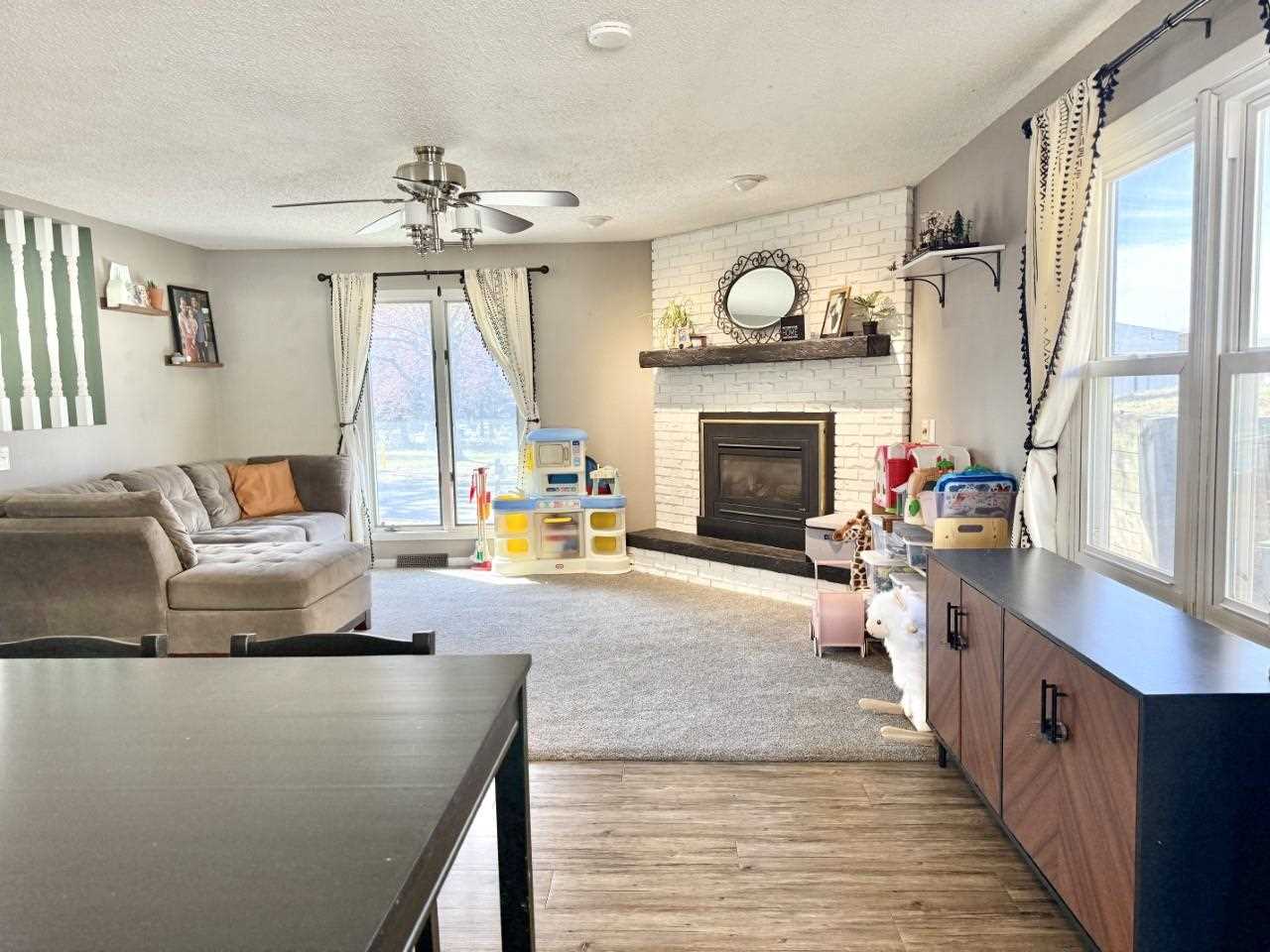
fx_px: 881
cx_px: 635
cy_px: 476
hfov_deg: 71.6
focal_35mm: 24
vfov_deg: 56.8
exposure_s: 1/199
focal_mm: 6.76
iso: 200
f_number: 1.78
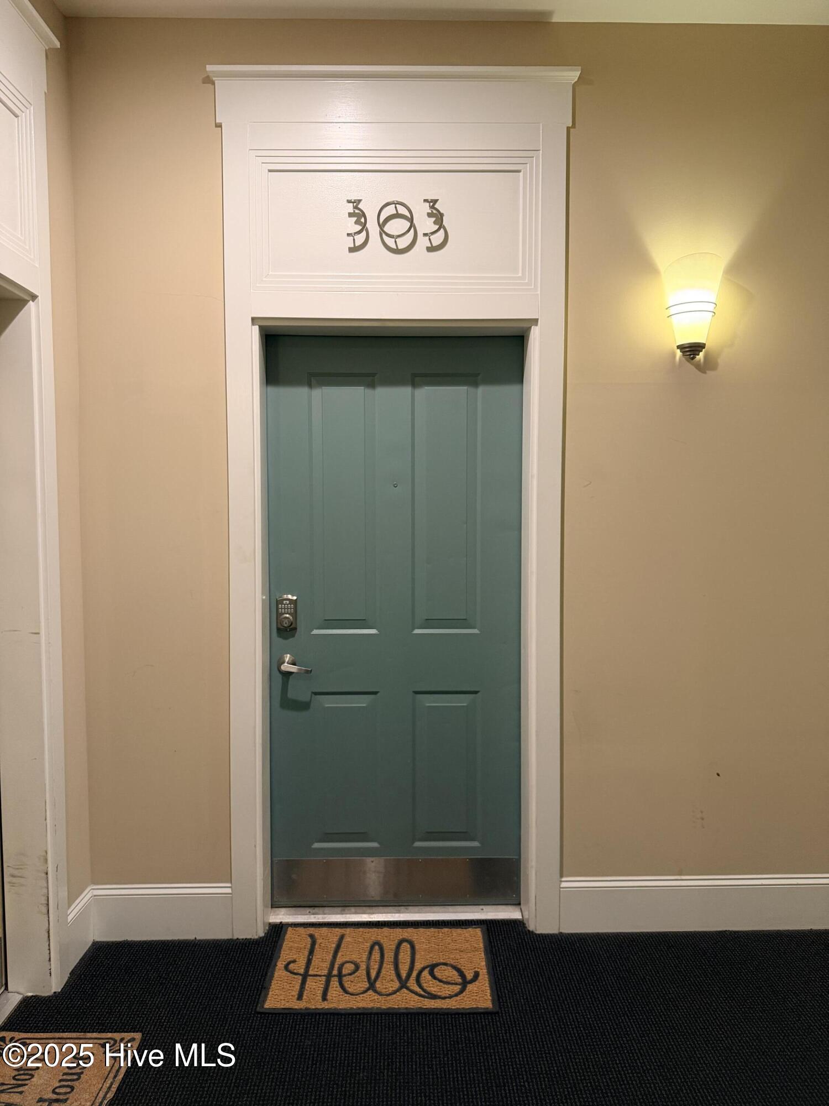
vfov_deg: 71.6
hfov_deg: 56.8
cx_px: 414
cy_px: 553
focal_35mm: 24
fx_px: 766
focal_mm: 6.76
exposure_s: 1/60
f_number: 1.78
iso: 250
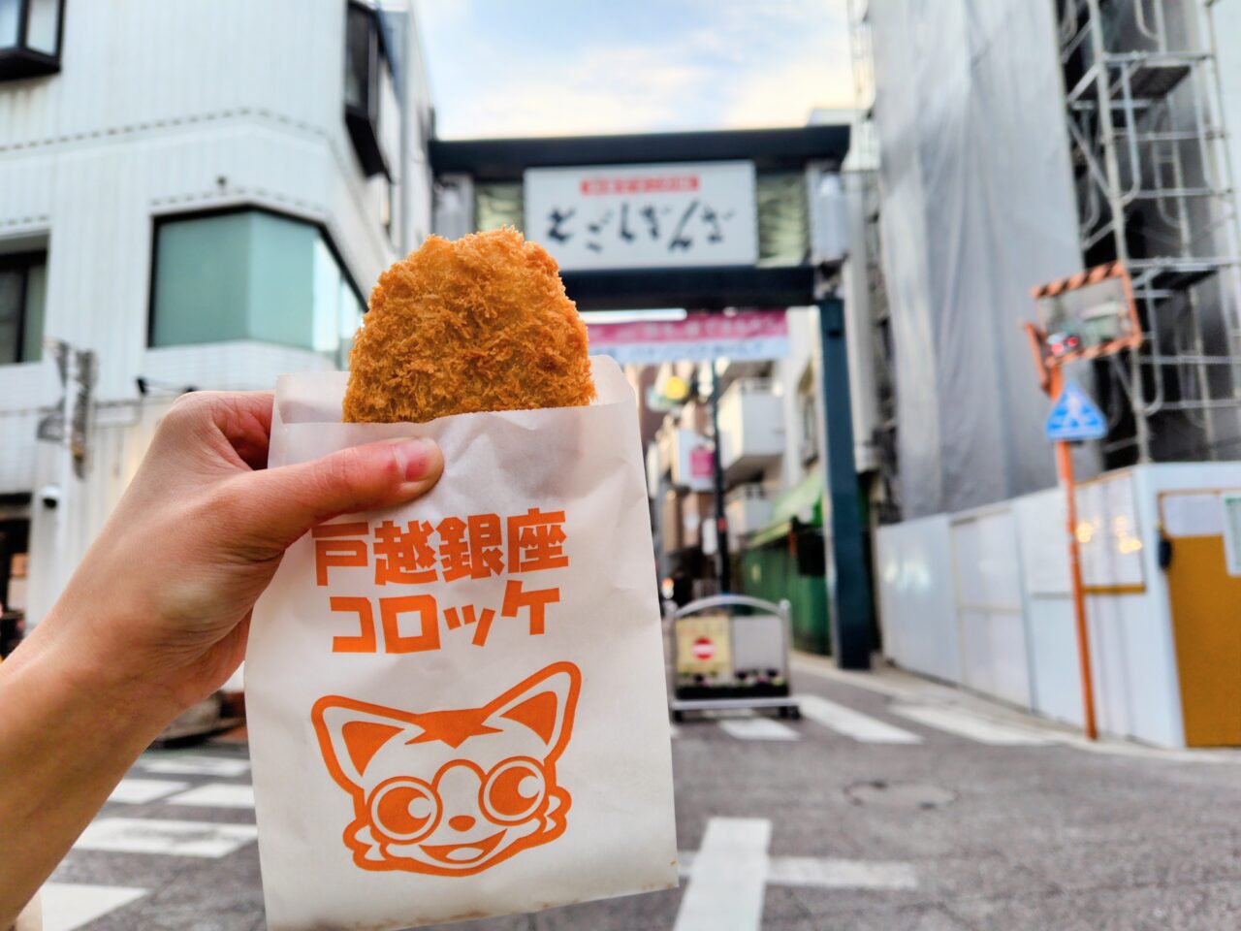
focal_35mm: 23
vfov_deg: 58.9
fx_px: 825
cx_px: 620
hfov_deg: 73.9
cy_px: 466
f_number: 1.9
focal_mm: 5.6
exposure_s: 1/120
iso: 131
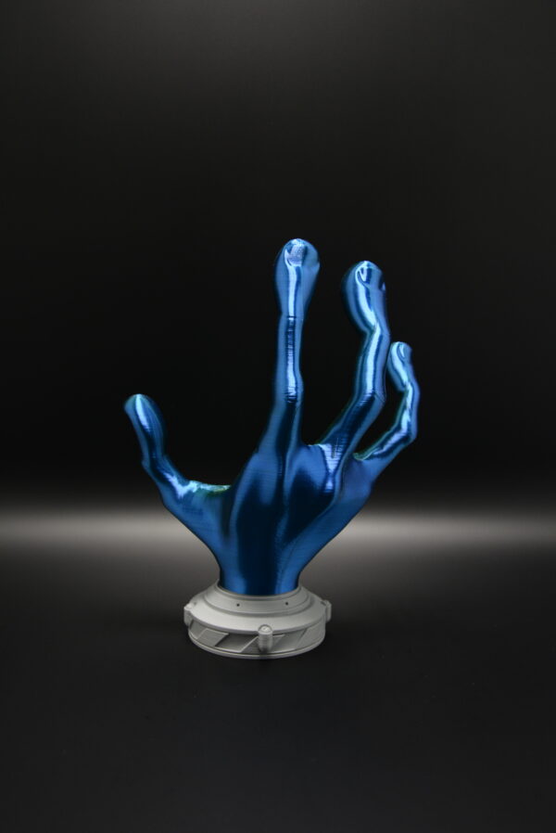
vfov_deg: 49.5
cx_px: 278
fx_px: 902
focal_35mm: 39
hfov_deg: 34.3
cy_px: 416
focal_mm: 26
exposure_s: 1/50
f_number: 4
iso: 800
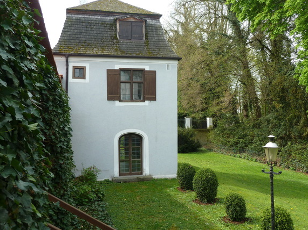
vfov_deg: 39.6
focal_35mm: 36
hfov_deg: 51.4
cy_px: 113
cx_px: 153
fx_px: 320
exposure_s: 1/160
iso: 80
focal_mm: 5.7
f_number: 4
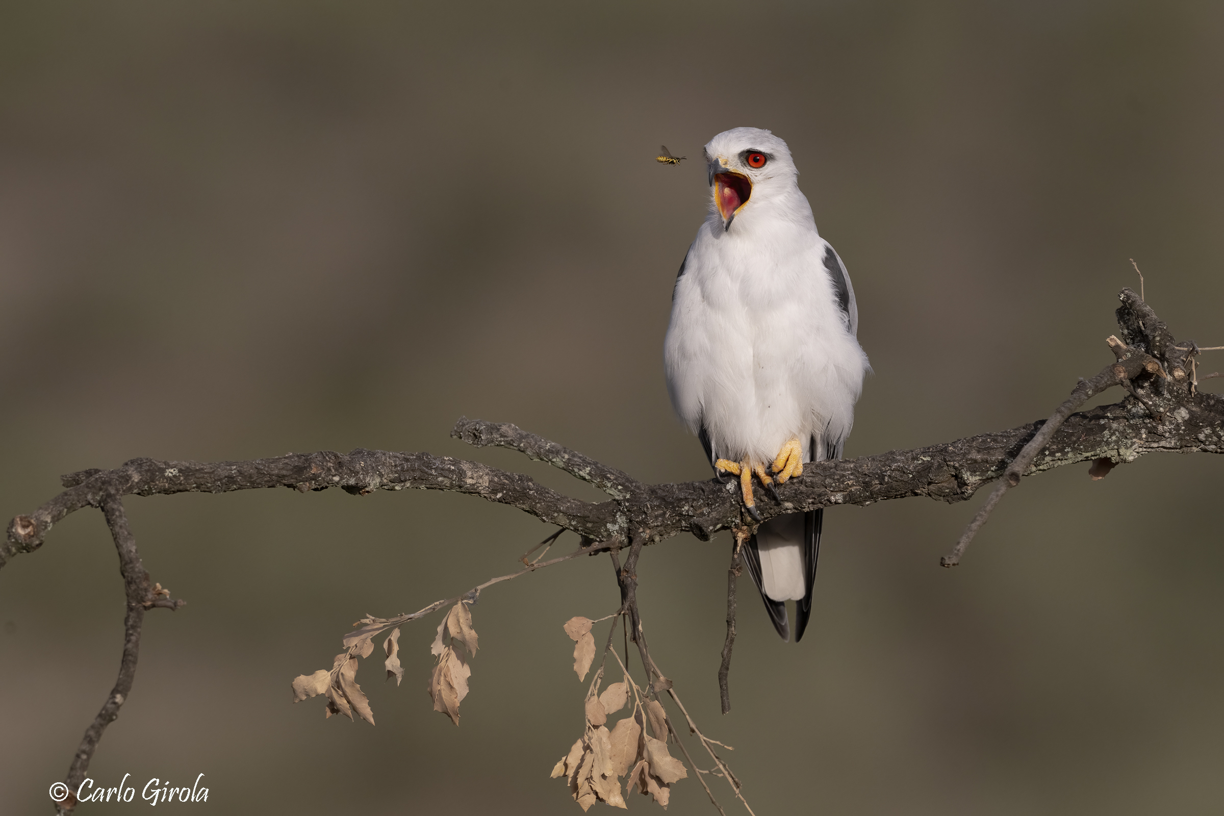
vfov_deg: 2.3
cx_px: 612
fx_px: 20398
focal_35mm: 600
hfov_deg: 3.4
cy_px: 408
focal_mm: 600
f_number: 8
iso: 900
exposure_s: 1/1600
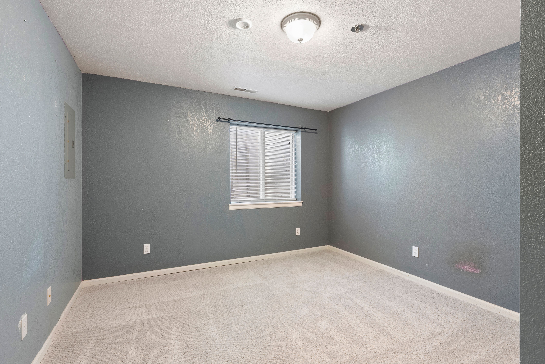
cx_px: 272
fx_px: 257
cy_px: 182
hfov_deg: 93.2
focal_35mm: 17
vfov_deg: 70.5
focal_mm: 17
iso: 640
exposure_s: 1
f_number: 8
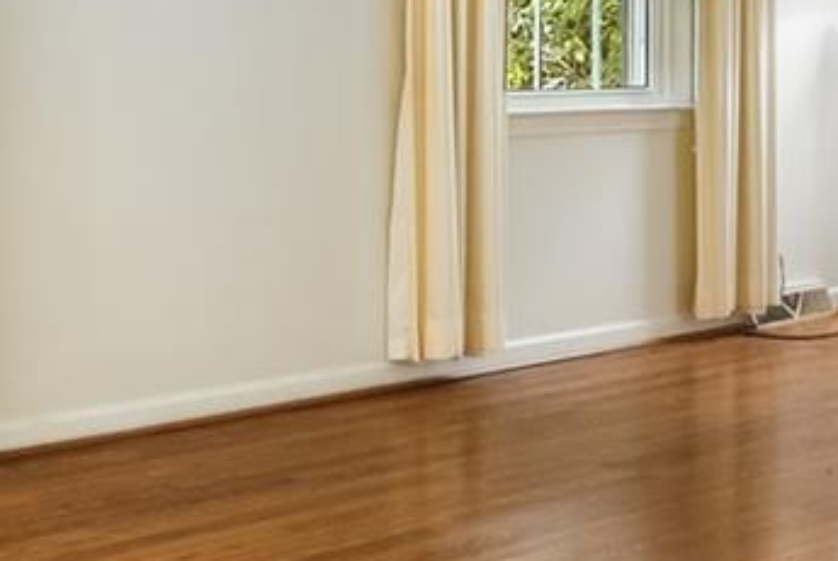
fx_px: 1934
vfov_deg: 16.3
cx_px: 466
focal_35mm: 83
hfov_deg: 24.4
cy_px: 79
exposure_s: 1/250
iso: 1250
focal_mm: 14
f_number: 4
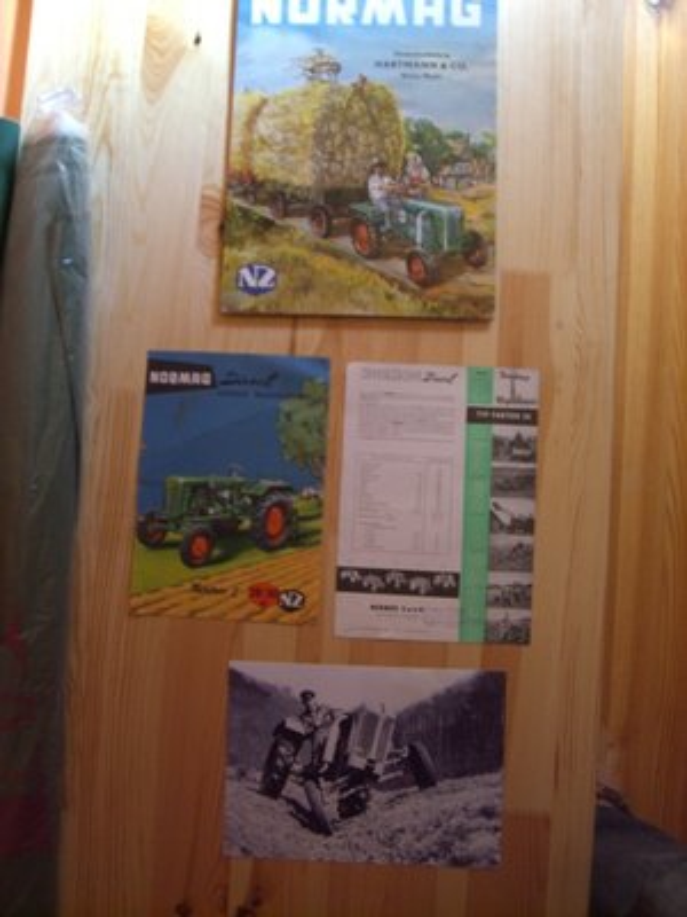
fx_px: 1244
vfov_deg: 40.4
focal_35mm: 47
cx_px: 344
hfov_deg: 30.9
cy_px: 458
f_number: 3
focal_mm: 7.6
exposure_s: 1/125
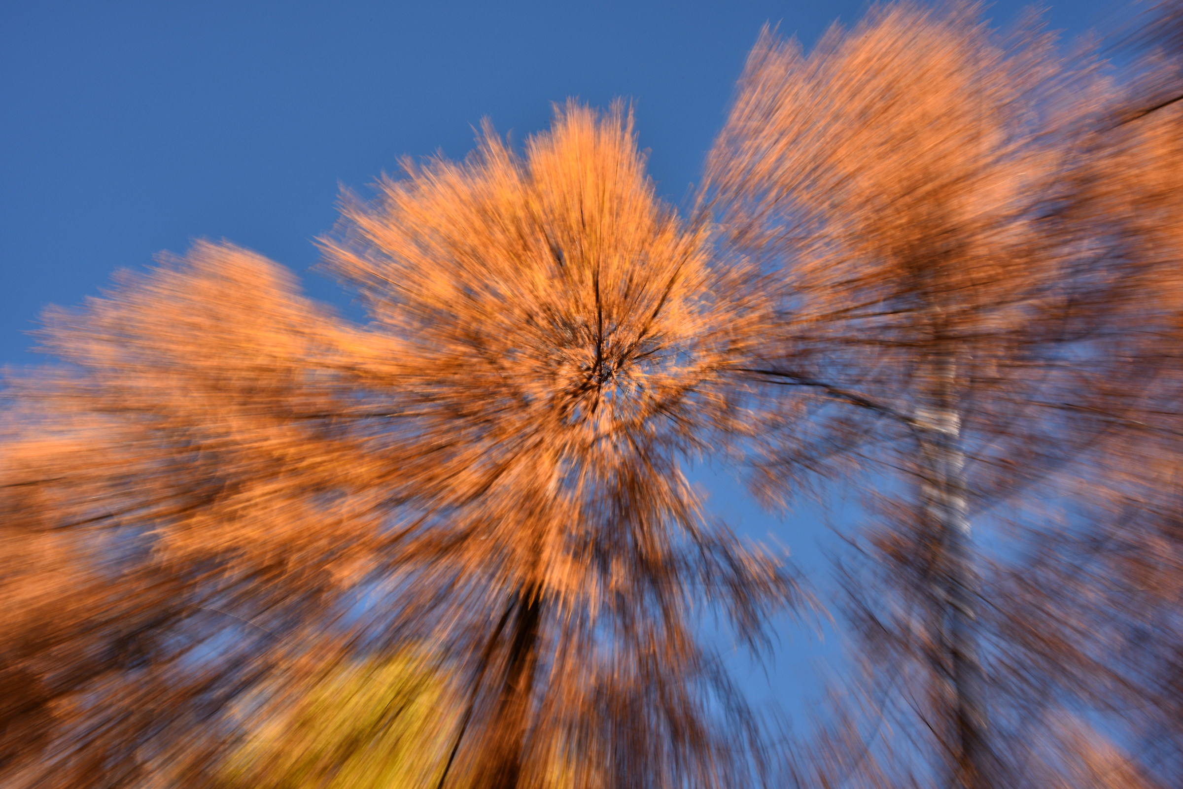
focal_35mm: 68
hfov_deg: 29.6
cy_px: 394
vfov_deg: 20.0
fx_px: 2235
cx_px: 592
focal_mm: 68
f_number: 32
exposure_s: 1/5
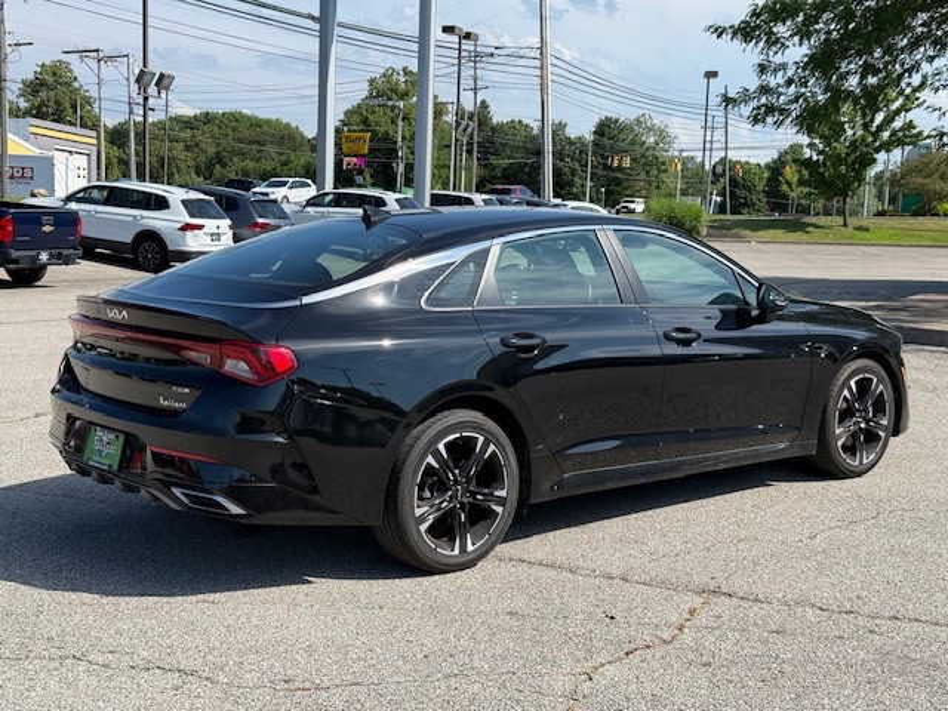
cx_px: 474
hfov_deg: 39.7
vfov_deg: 30.3
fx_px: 1315
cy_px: 356
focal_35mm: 48
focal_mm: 6.76
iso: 64
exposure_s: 1/2865
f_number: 1.78
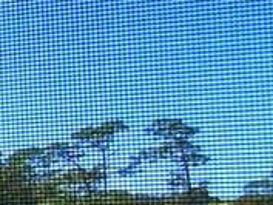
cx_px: -310
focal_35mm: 75
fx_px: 592
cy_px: 217
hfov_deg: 16.9
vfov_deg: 19.0
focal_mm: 1.8
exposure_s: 1/1000
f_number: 2.2
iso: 50
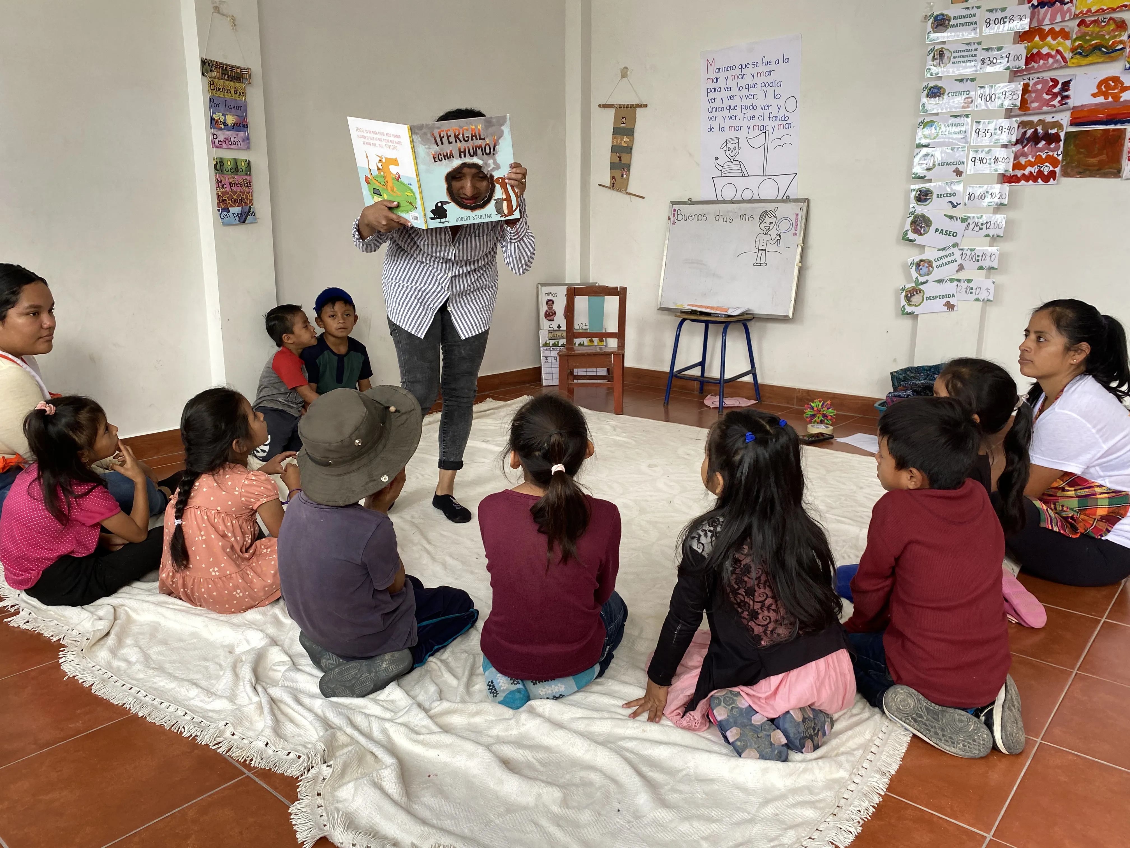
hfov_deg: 67.3
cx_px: 565
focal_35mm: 26
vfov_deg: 53.1
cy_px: 424
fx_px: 849
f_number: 1.8
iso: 64
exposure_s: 1/121
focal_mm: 4.25
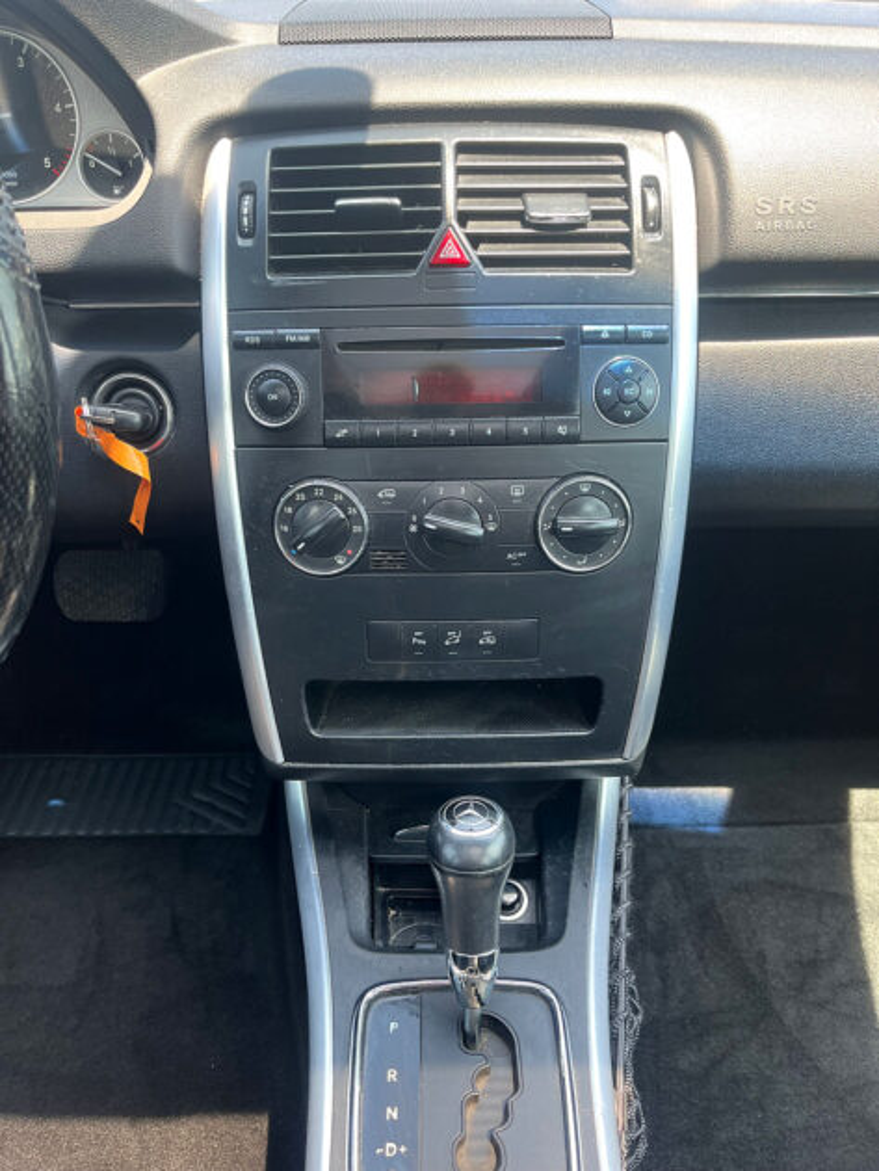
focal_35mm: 26
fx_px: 880
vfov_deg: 67.3
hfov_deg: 53.1
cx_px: 440
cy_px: 586
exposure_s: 1/122
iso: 64
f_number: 1.6
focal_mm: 5.1
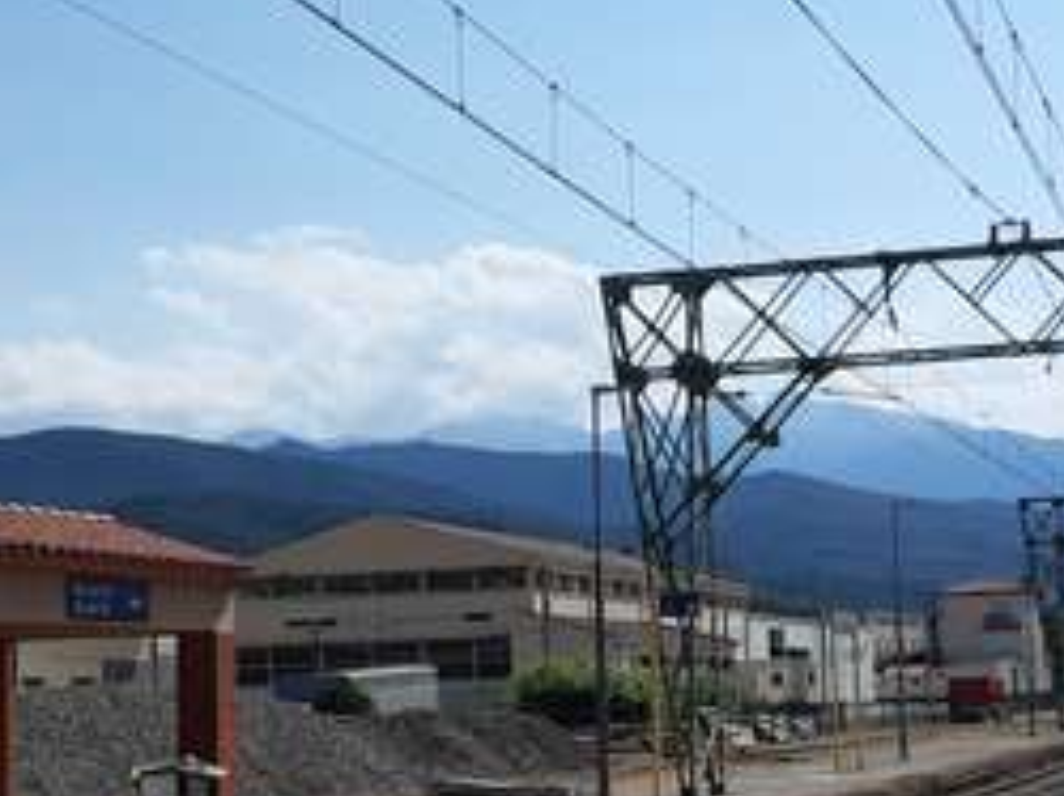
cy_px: 566
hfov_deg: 24.4
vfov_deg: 18.3
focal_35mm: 80
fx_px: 2457
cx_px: 506
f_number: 1.7
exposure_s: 1/3937
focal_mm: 3.92
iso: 40
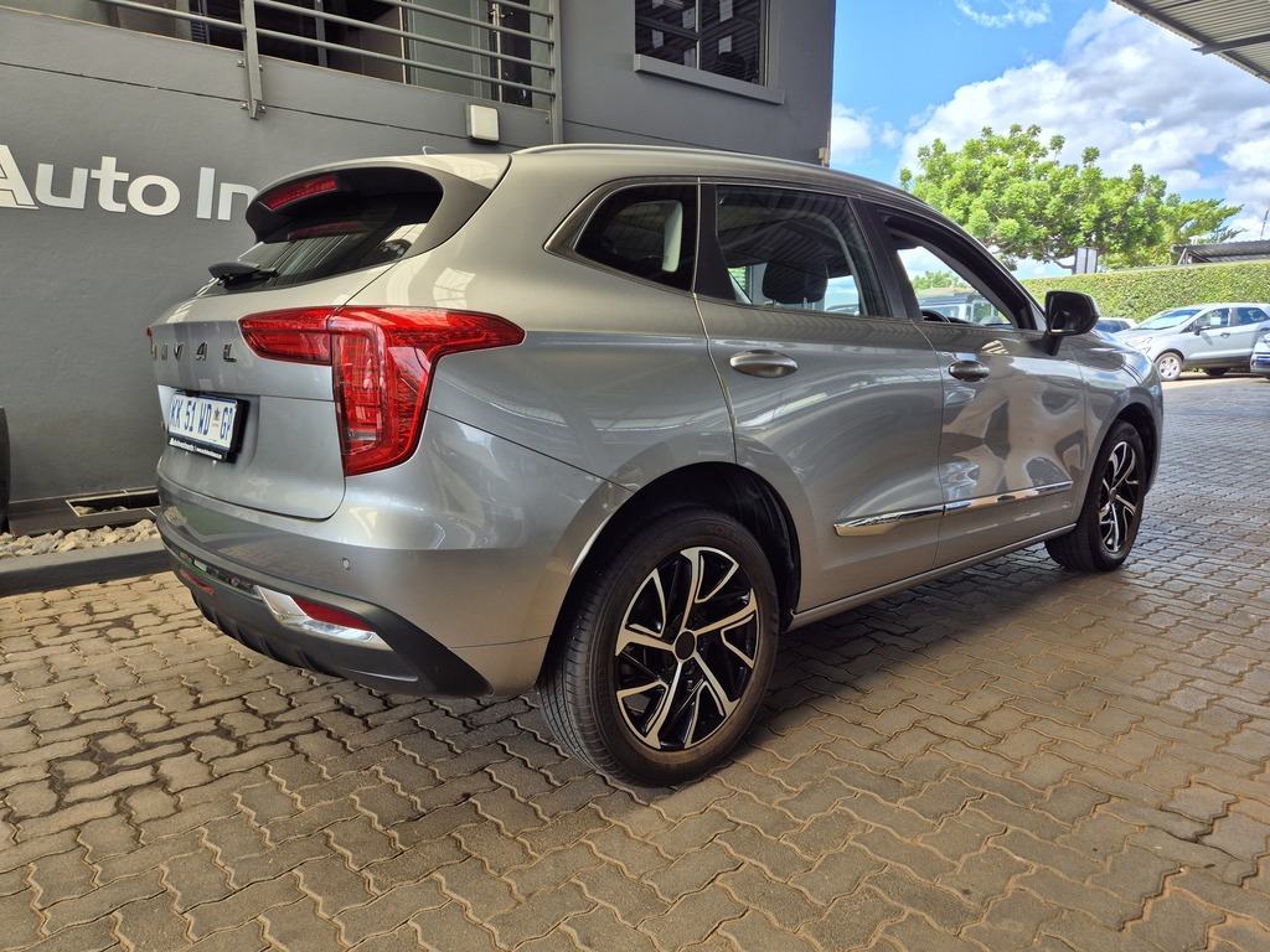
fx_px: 844
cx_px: 635
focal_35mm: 23
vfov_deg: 58.9
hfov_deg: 73.9
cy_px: 476
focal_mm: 5.4
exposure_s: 1/368
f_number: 1.8
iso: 25
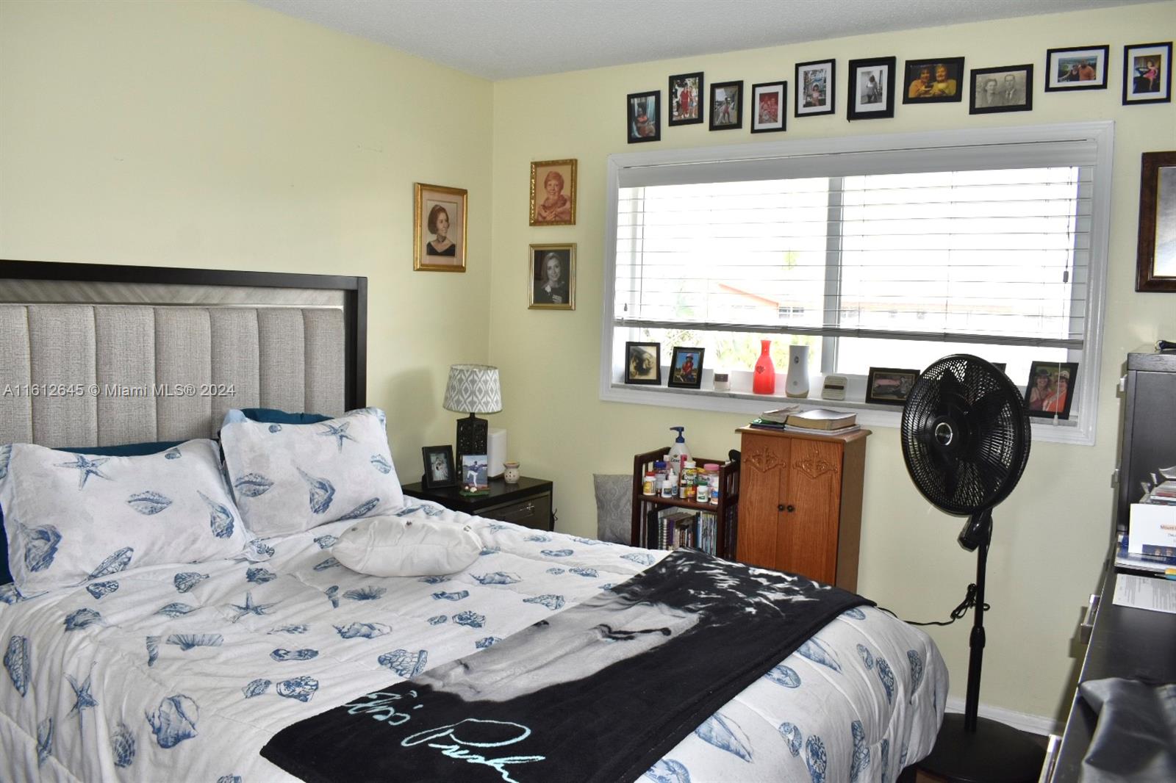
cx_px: 588
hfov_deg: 67.4
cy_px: 392
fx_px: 882
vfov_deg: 47.9
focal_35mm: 27
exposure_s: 1/60
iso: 200
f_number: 6.3
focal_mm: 18
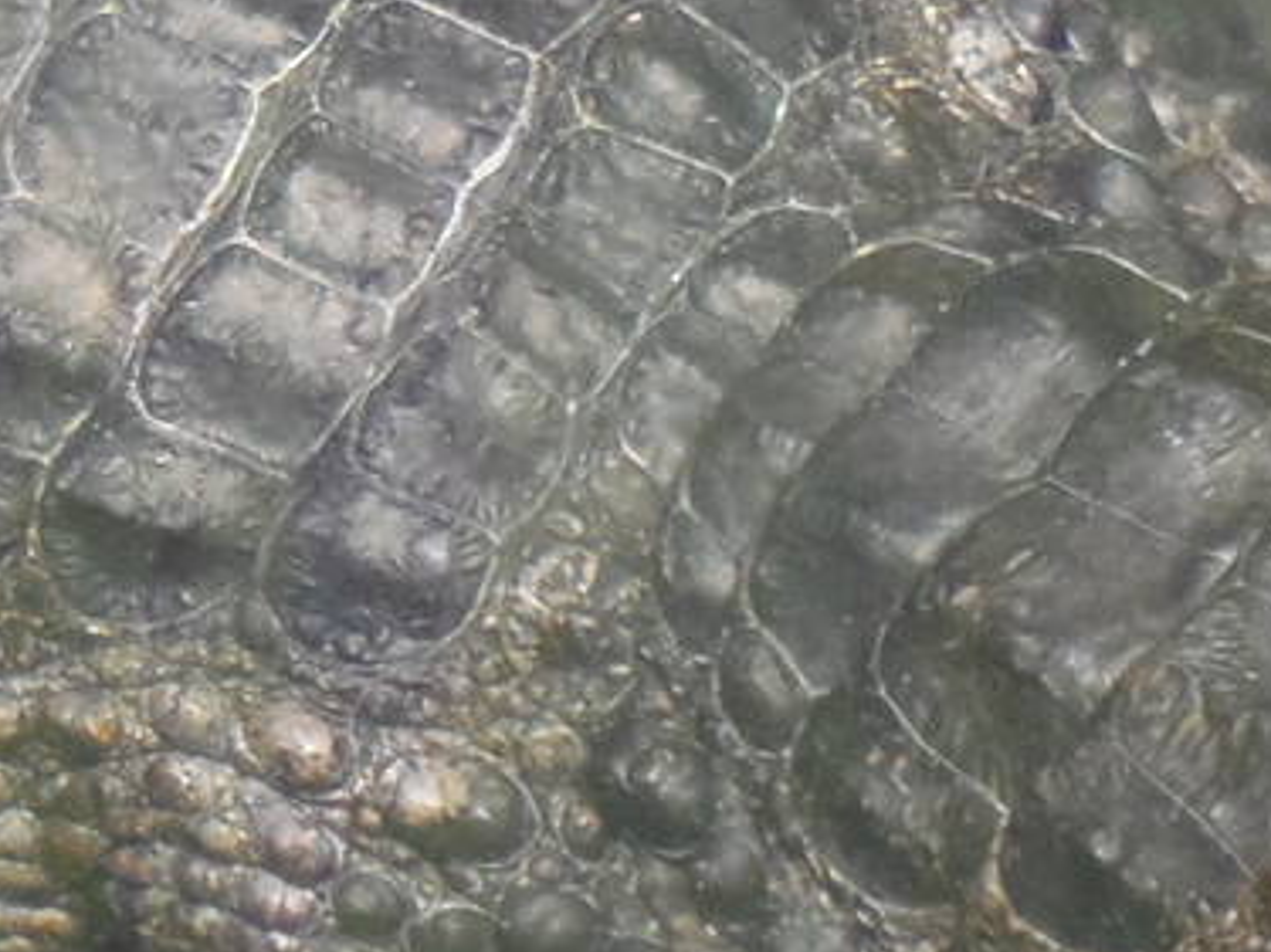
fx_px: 13618
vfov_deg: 4.0
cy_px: 1071
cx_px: 1346
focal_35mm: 371
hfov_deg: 5.3
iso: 400
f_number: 4.3
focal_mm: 16.2
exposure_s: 1/40
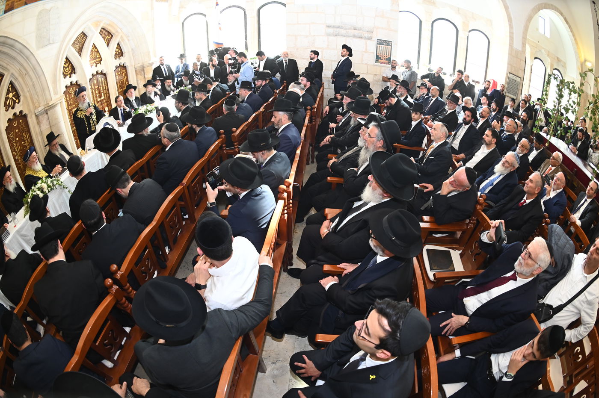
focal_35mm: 16
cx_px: 300
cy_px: 199
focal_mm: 16
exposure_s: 1/160
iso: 1250
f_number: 5
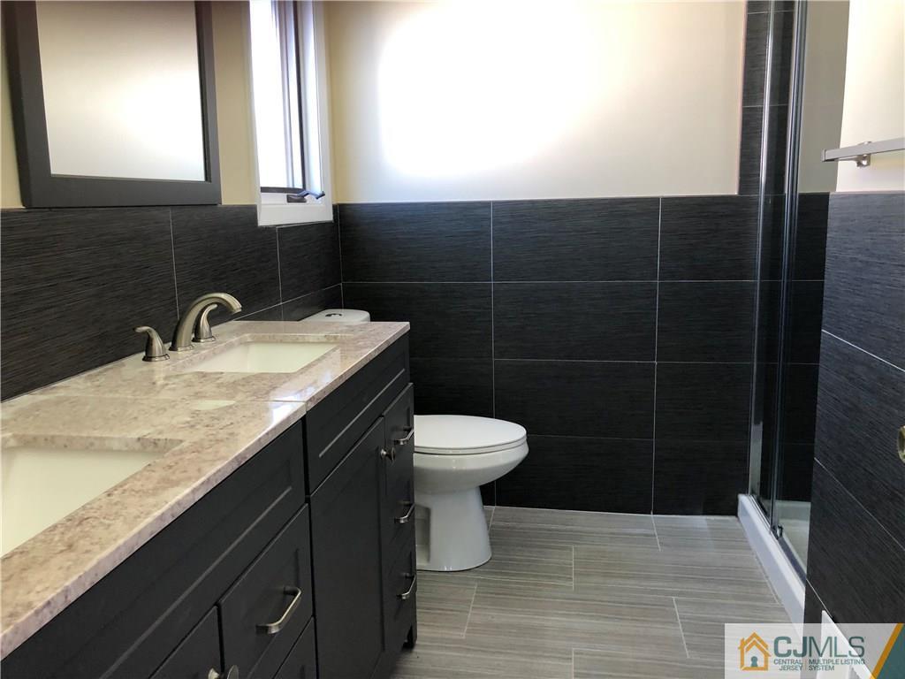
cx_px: 452
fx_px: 732
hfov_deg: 63.4
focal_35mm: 28
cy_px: 340
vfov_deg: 49.7
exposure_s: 1/30
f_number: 1.8
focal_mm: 4
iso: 40
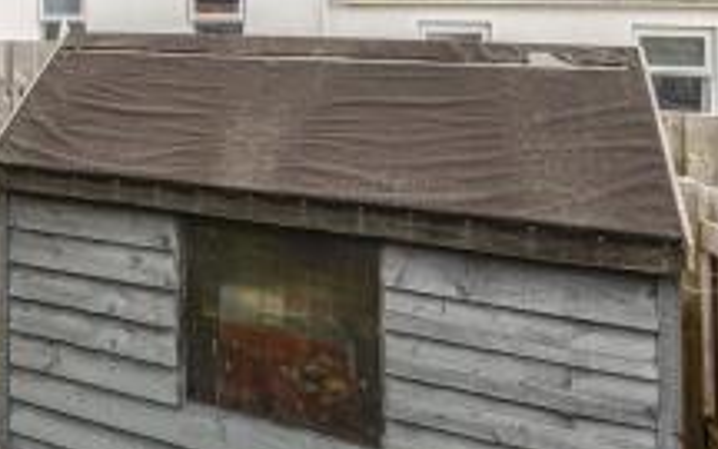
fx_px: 726
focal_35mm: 37
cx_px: -20
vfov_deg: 31.9
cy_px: 441
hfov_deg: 43.9
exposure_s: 1/125
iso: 160
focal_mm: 16.5
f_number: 8
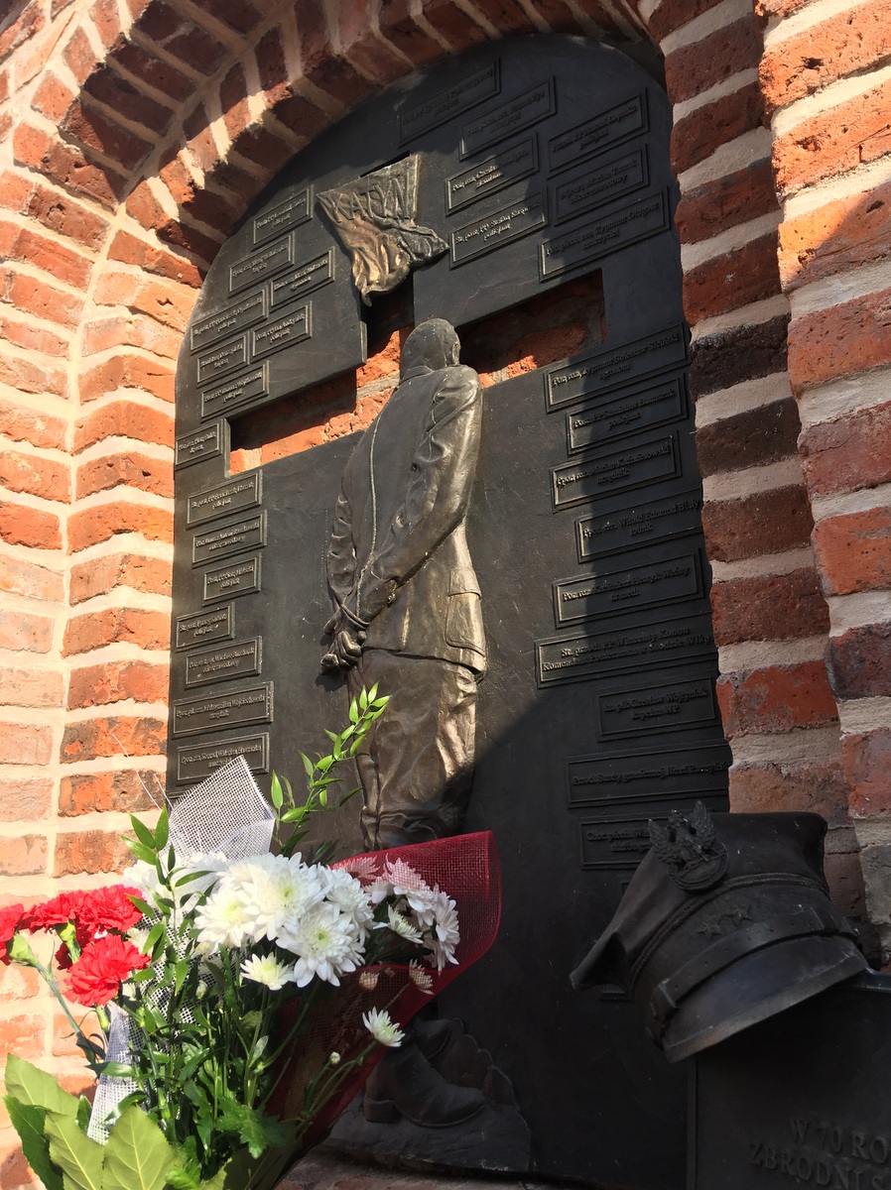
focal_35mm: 29
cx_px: 446
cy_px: 595
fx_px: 997
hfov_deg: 48.2
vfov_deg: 61.7
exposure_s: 1/278
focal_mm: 4.15
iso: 25
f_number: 2.2
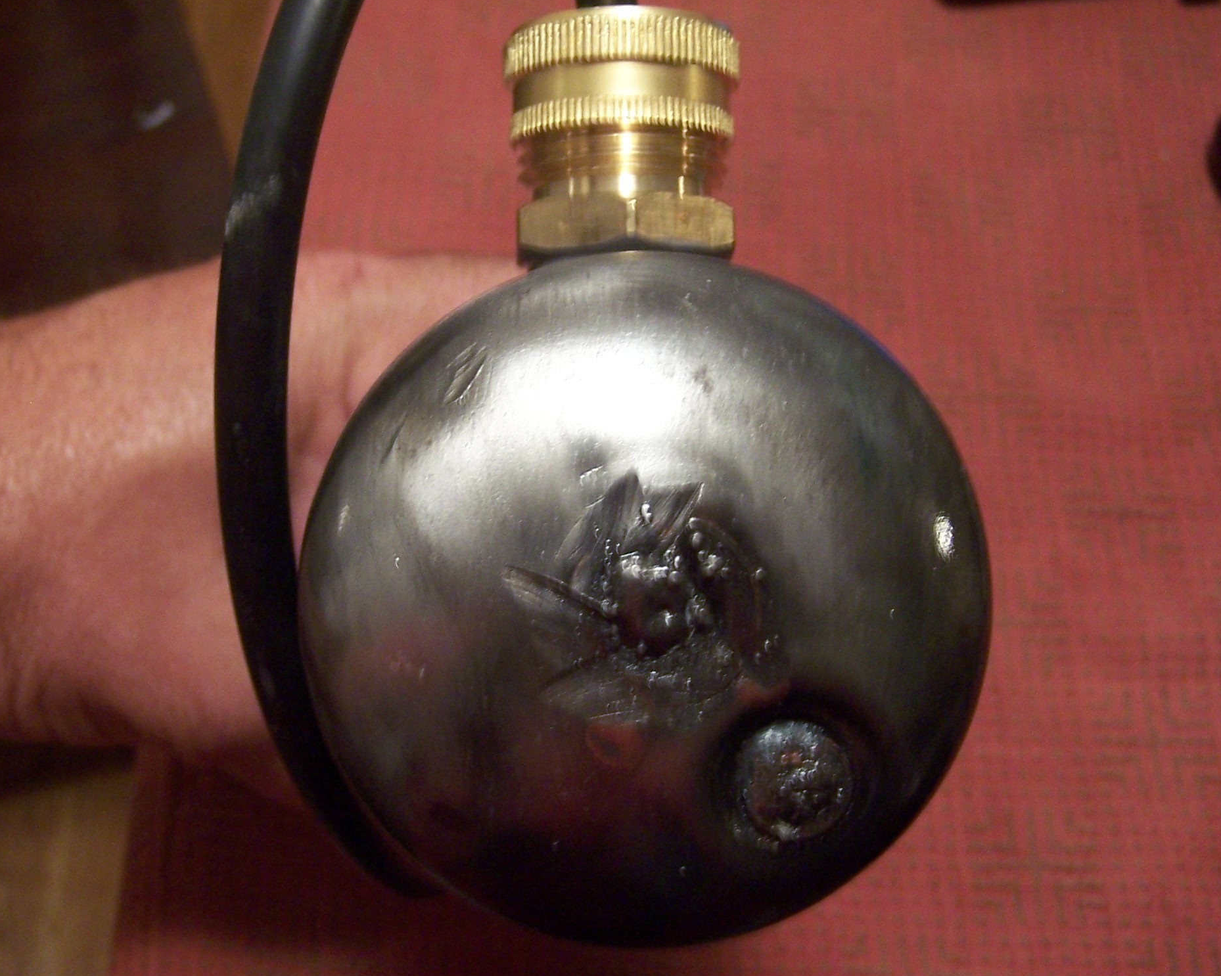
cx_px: 571
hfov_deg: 40.3
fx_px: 1662
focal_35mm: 46
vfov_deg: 32.7
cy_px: 537
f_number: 2.8
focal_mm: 6.3
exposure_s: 1/8
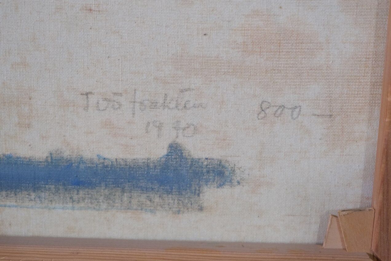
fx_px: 793
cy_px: 130
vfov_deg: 18.7
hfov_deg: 27.7
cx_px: 196
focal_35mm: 73
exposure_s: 1/75
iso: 2500
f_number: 4
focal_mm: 48.5
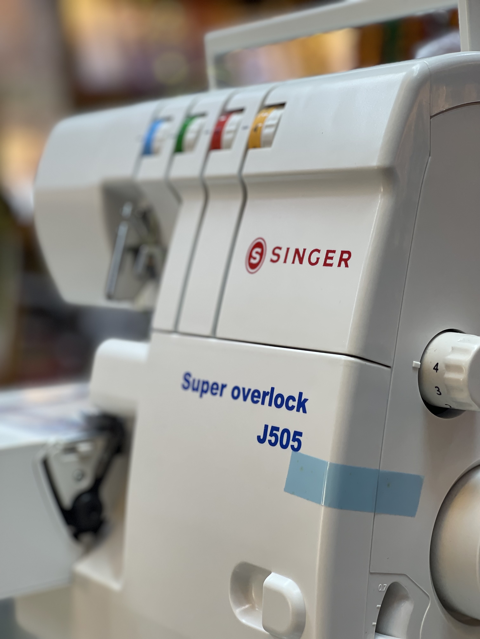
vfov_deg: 30.3
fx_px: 1183
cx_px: 240
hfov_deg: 22.9
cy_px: 320
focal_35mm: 64
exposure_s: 1/100
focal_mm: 7.5
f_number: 2.2
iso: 50
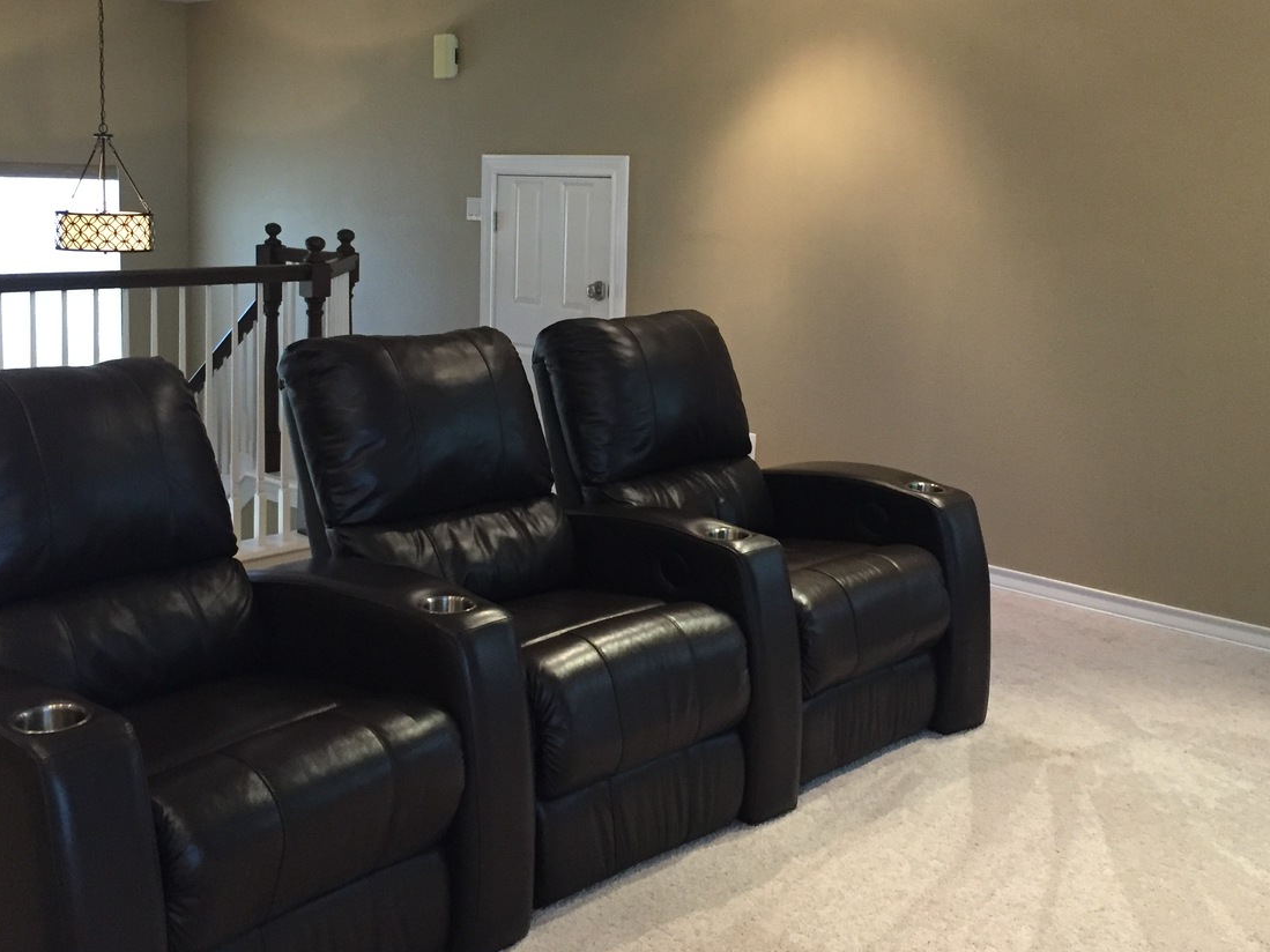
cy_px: 347
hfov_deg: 49.0
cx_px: 623
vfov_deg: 37.4
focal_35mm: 38
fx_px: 1394
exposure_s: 1/30
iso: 250
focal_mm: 4.15
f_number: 2.2
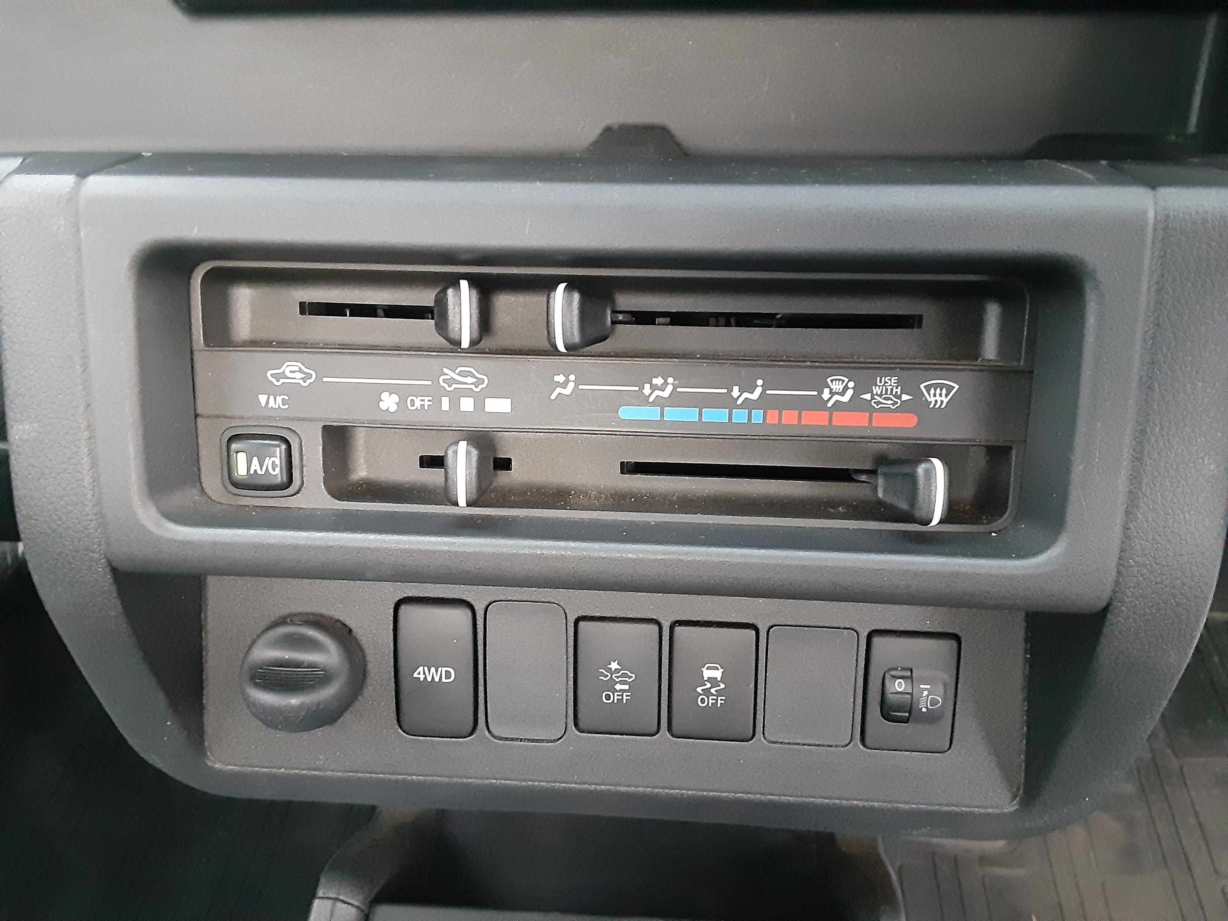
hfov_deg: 65.3
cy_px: 460
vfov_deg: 51.4
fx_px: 958
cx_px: 614
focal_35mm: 27
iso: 800
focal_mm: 2.91
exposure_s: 1/20
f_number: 1.9
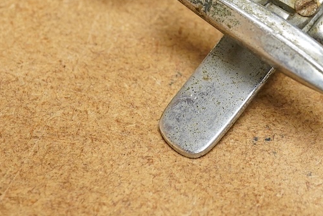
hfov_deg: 19.9
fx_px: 906
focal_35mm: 101
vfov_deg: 13.3
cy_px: -26
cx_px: 276
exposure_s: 1/200
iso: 2500
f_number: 8
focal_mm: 30
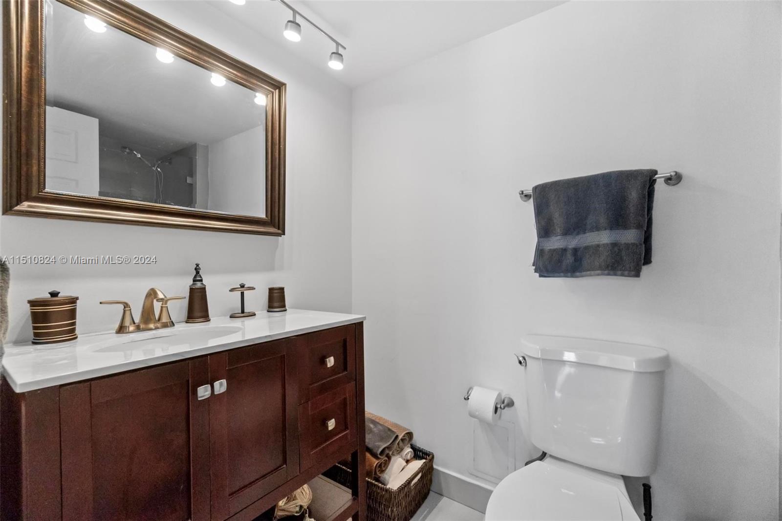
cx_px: 391
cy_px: 260
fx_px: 326
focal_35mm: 15
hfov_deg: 100.4
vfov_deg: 77.3
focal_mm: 10
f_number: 4
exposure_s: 1/160
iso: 1250
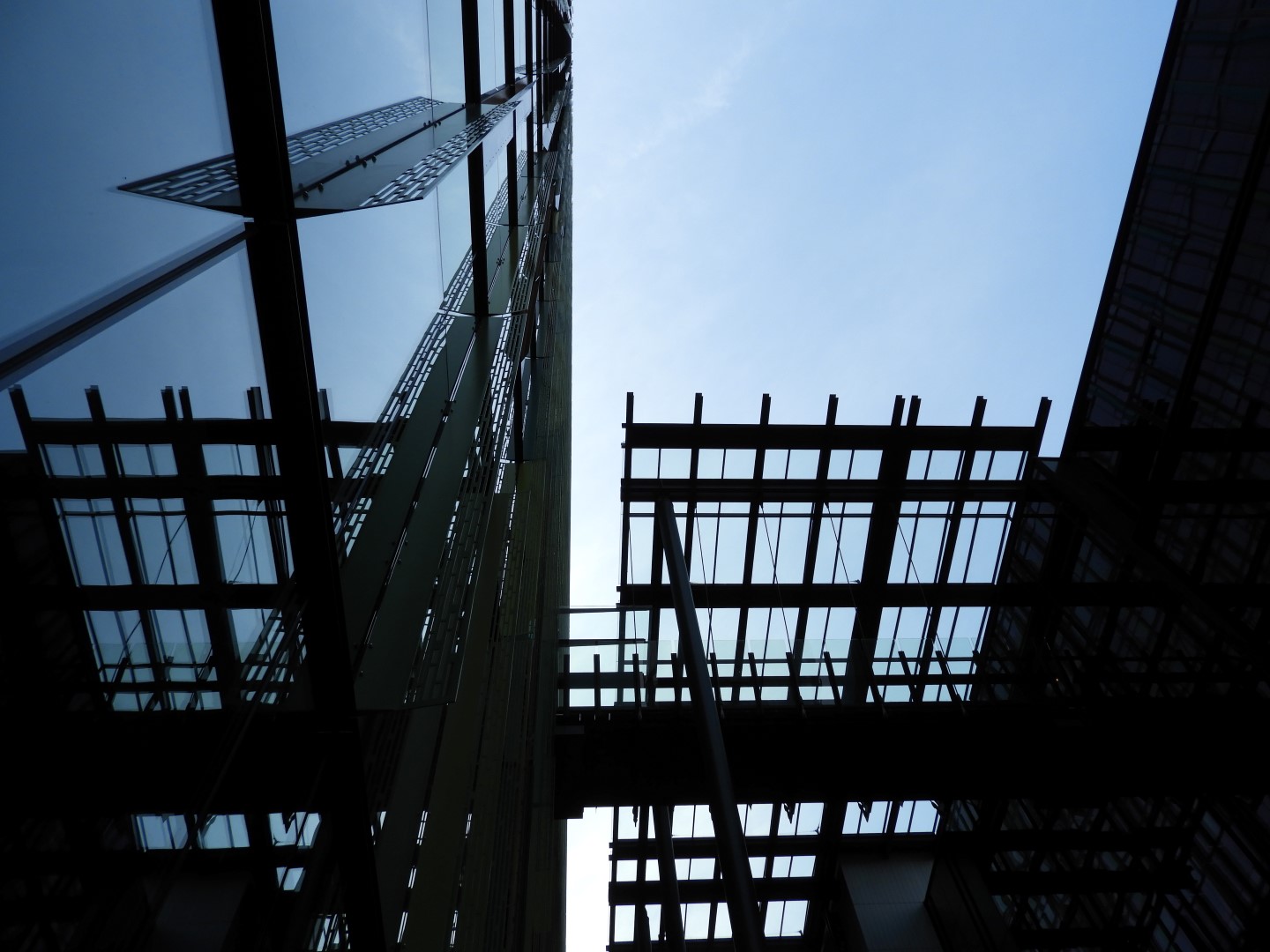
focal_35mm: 24
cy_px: 476
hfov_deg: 71.6
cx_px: 635
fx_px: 881
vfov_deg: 56.8
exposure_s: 1/800
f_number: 3.3
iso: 100
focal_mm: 4.3
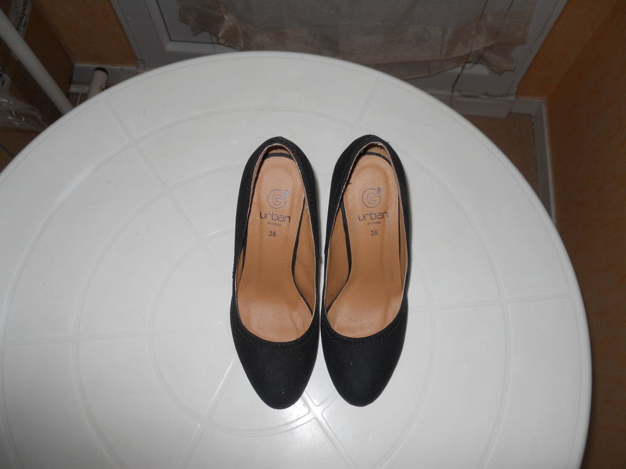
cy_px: 234
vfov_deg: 49.7
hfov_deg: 63.4
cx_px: 313
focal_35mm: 28
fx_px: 506
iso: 80
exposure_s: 1/25
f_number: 2.7
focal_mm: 5
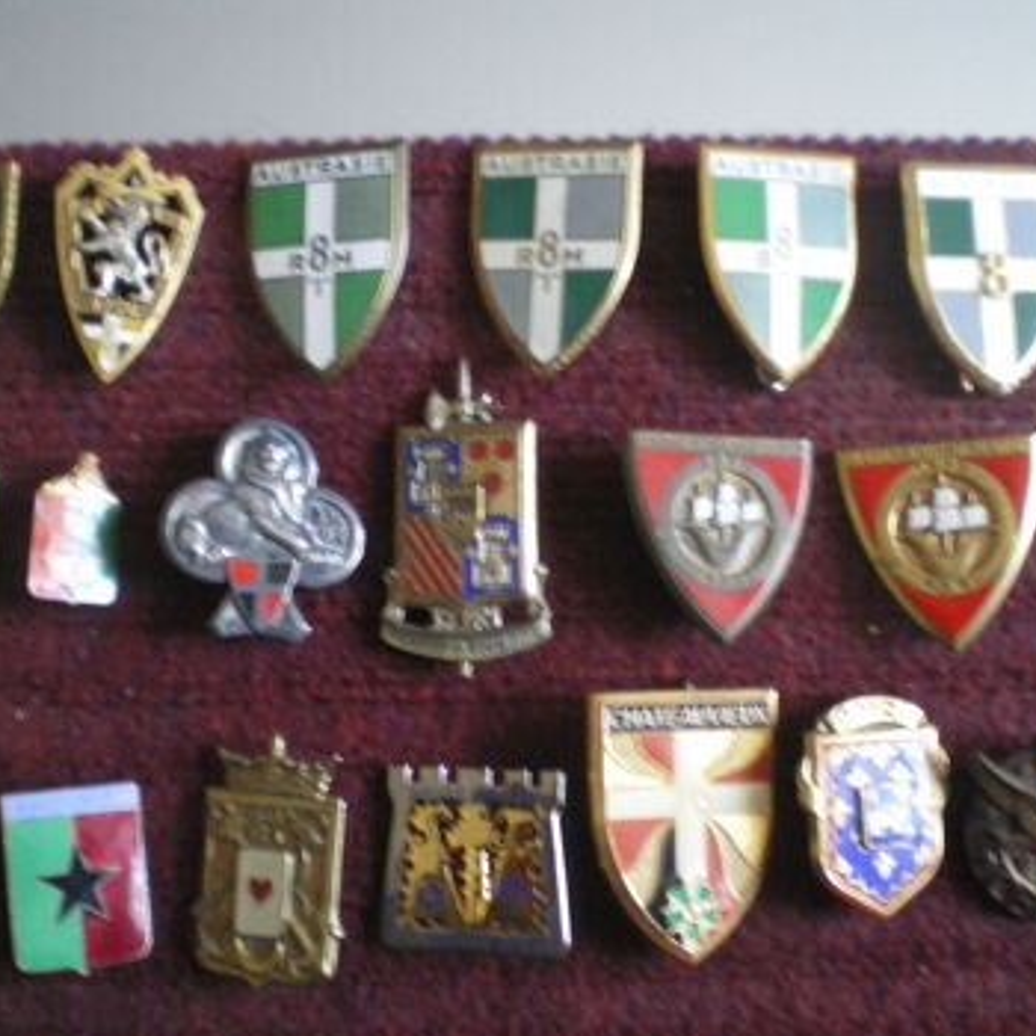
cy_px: 524
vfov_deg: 36.8
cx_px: 509
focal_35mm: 46
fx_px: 1558
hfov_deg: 36.8
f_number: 3.1
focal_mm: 6.3
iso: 400
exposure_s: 1/8
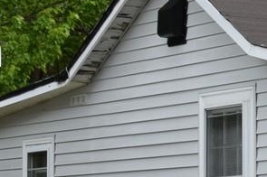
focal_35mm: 293
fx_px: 2172
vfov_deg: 4.7
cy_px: 245
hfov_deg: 6.8
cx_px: 522
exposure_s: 1/200
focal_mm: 45
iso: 100
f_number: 9
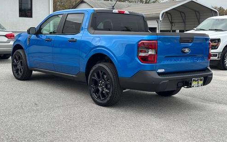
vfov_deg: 24.8
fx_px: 322
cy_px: 61
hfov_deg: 38.9
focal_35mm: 52
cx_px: 112
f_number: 1.78
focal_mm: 6.76
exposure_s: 1/2110
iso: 64
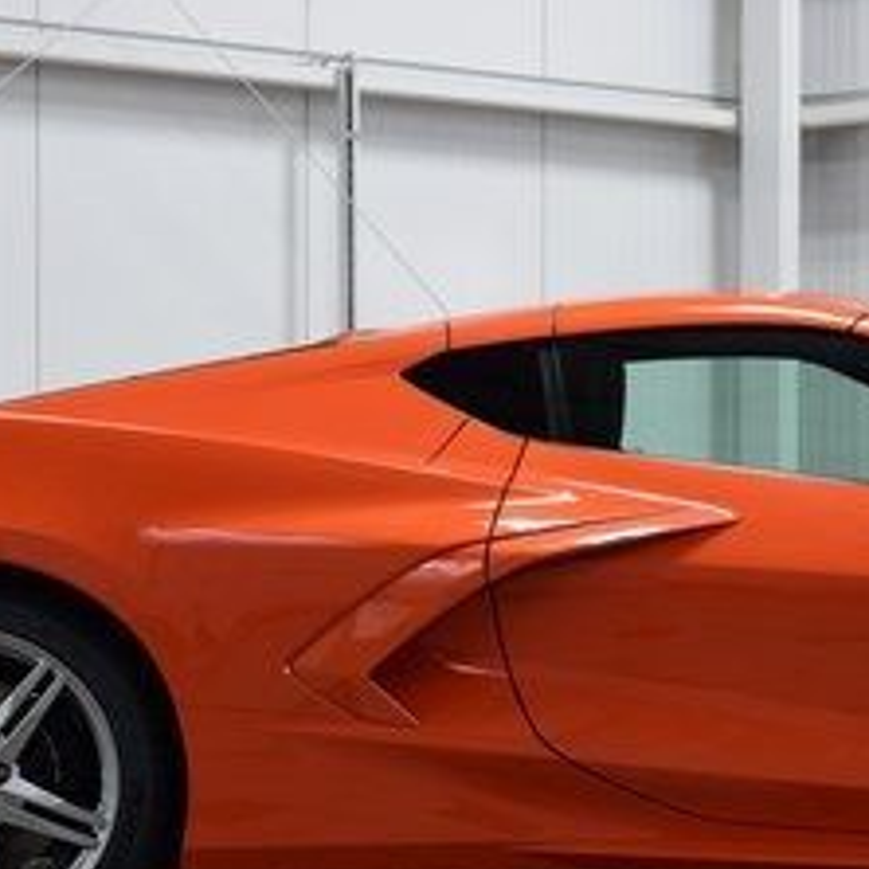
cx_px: 763
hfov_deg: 13.8
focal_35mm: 125
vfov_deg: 13.9
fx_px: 3550
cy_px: 601
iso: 400
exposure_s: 1/15
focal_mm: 34
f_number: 6.3
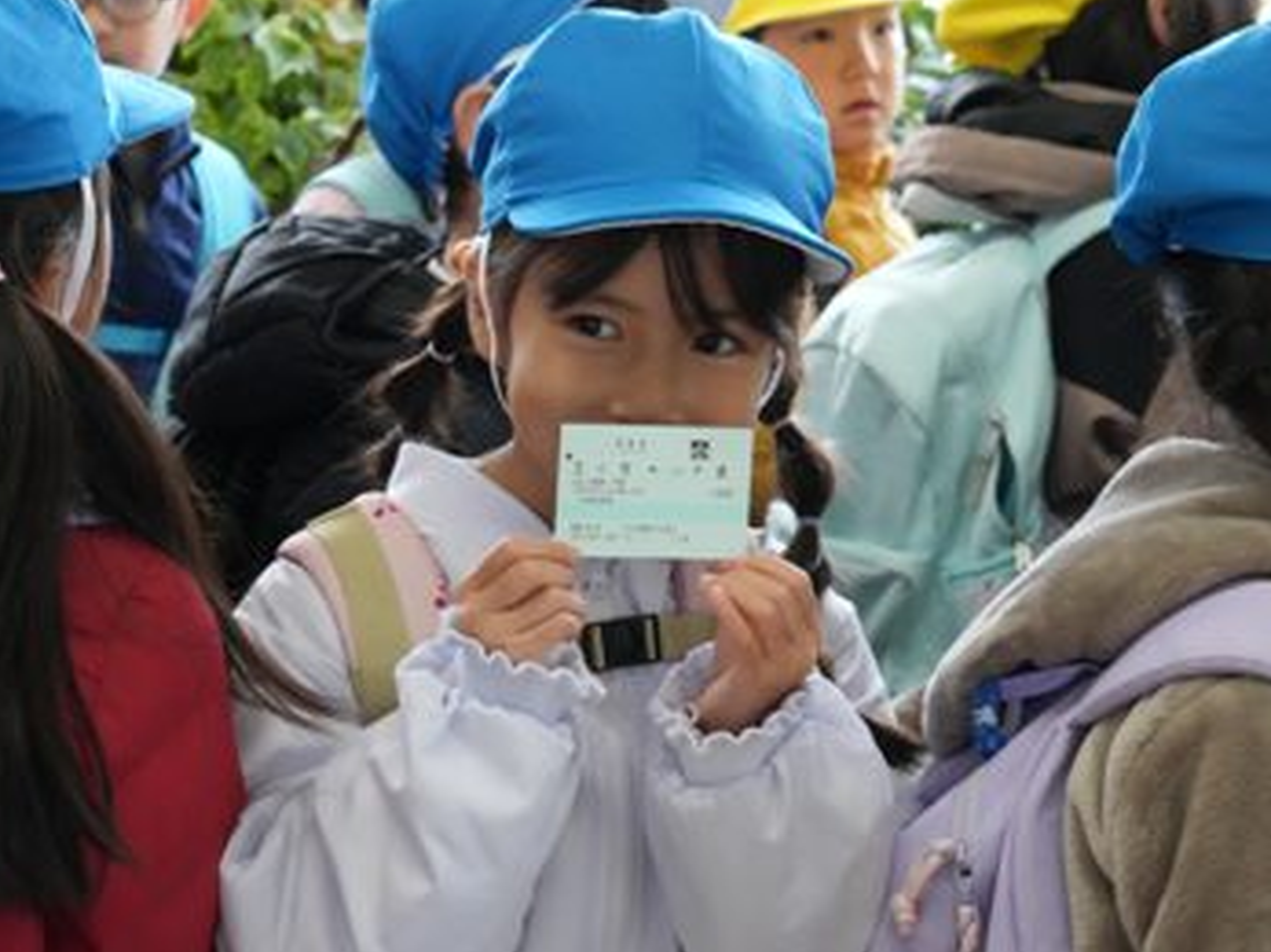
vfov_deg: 16.1
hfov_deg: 21.4
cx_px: 571
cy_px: 474
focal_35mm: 92
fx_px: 3360
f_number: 9
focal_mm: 55
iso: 5000
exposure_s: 1/138
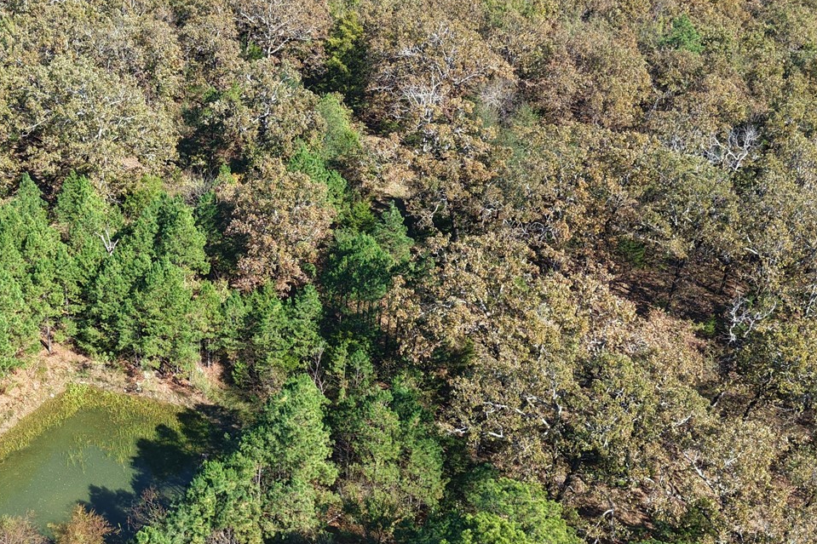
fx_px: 1134
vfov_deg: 26.9
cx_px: 233
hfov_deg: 38.8
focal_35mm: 50
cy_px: 317
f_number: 1.8
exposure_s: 1/1000
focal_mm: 8.67
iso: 100
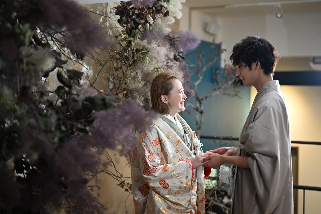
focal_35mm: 50
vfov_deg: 27.0
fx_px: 446
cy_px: 107
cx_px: 160
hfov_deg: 39.6
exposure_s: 1/60
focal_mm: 50
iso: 320
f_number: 1.2
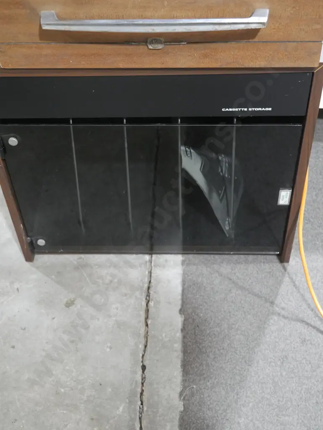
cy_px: 215
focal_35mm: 50
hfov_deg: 29.1
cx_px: 162
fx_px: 622
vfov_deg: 38.2
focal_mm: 25
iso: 2500
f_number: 5.3
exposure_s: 1/60
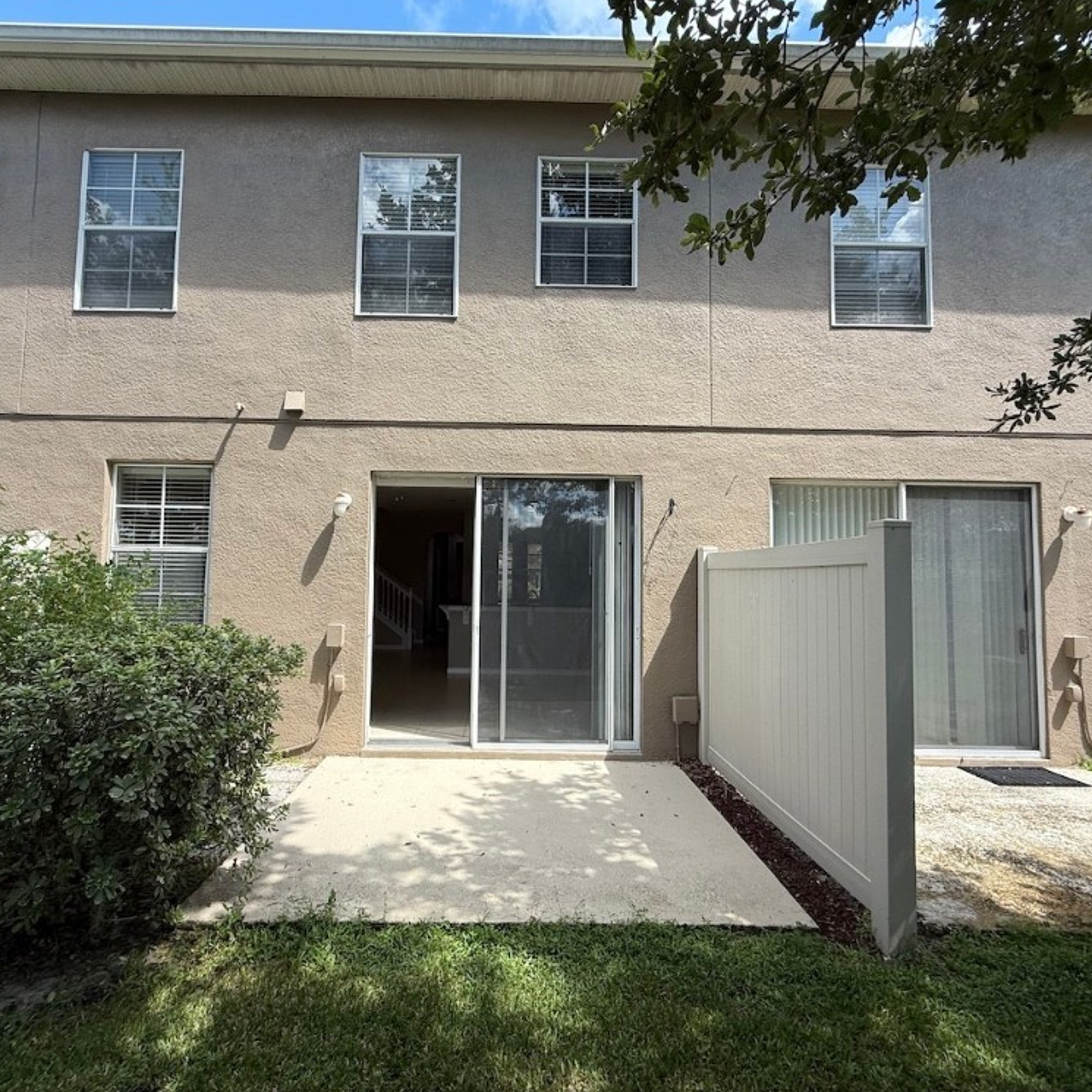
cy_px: 542
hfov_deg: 83.8
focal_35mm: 17
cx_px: 504
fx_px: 607
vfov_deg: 84.0
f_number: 2.2
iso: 50
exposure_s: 1/574
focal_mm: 2.22
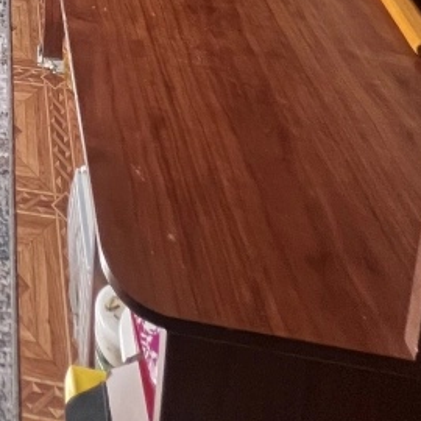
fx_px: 633
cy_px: -391
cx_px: -126
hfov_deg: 29.6
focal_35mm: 46
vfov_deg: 20.3
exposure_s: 1/77
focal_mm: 1.57
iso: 250
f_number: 1.8
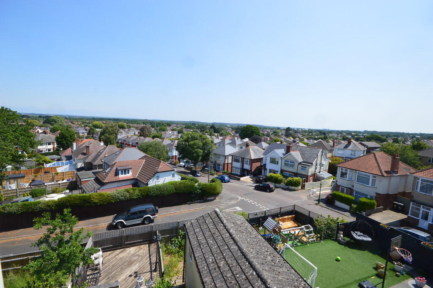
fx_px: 180
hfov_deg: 100.4
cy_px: 144
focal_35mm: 15
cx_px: 216
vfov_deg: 77.2
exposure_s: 1/320
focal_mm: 10
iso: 400
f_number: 11
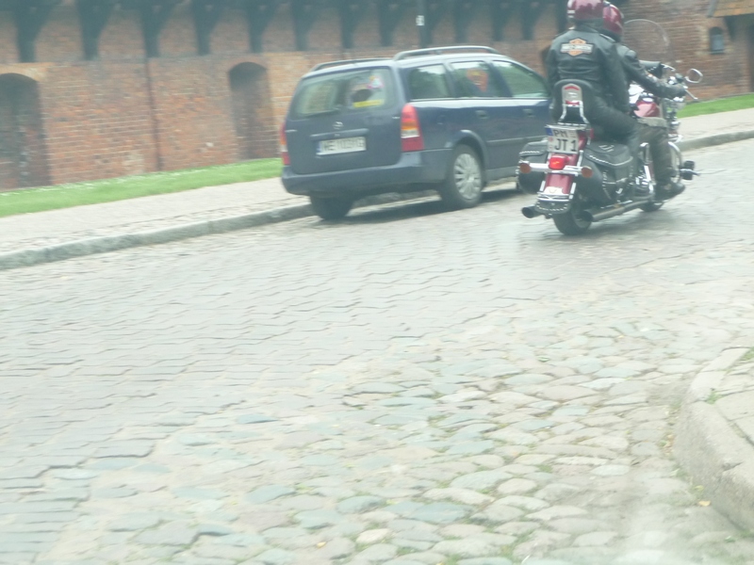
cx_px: 377
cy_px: 282
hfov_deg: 21.1
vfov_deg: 15.9
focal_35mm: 93
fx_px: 2026
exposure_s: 1/160
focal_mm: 14.2
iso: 200
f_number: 4.7
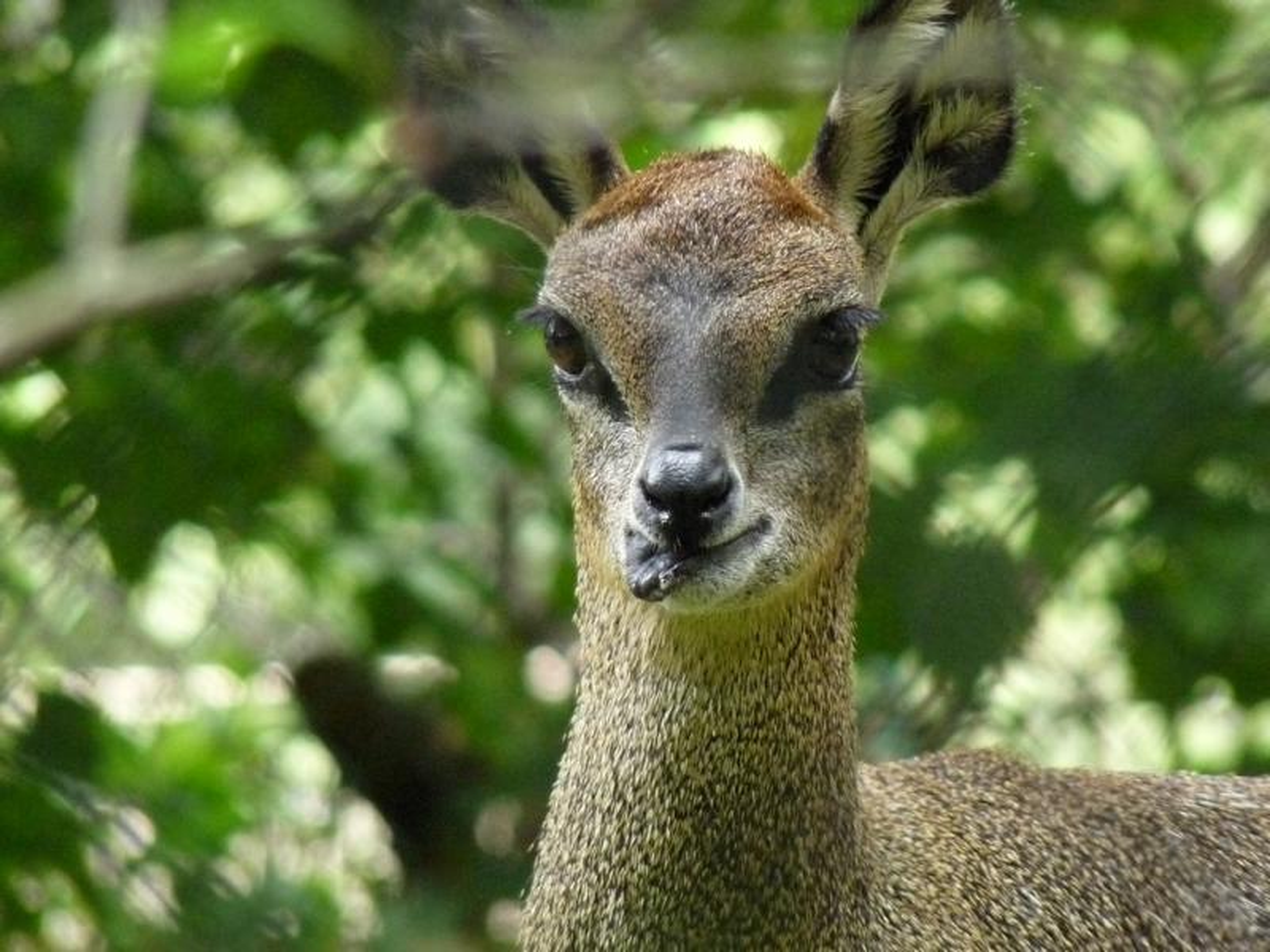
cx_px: 635
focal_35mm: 629
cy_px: 476
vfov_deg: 2.4
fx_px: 23077
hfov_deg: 3.2
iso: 640
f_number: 4
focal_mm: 80.4
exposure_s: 1/250
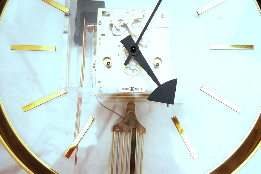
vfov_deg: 34.2
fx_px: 283
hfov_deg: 49.6
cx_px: 130
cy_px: 87
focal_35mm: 39
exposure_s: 1/60
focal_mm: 26
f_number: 4.2
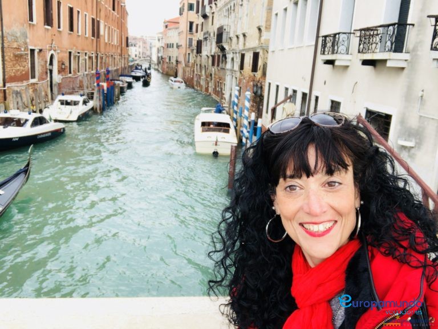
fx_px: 405
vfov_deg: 44.2
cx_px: 219
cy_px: 164
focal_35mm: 32
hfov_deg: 56.8
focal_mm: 2.87
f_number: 2.2
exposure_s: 1/119
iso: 20
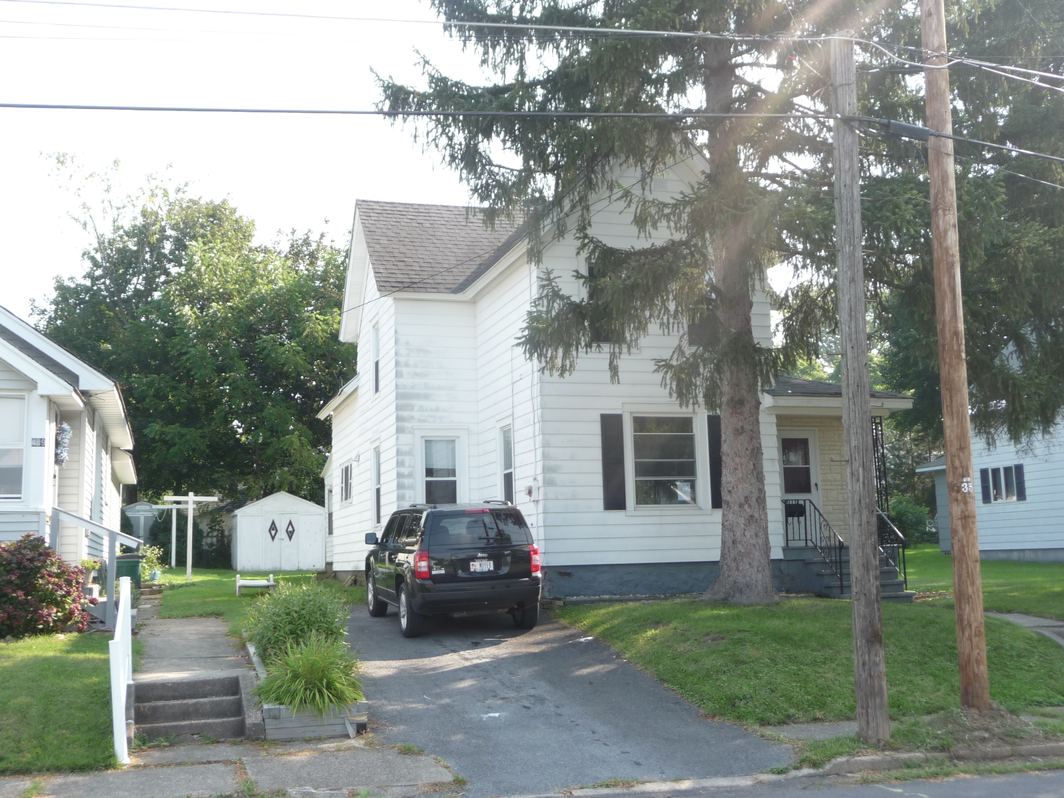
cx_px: 532
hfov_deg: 49.0
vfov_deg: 37.7
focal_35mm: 38
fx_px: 1168
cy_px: 399
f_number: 3.8
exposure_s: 1/160
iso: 100
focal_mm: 6.3
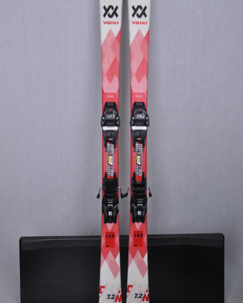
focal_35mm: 38
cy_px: 132
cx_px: 122
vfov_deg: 47.8
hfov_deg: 39.2
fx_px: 341
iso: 3200
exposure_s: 1/125
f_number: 9.5
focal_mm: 22
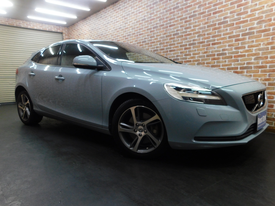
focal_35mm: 23
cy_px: 103
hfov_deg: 73.9
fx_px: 183
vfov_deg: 58.9
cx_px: 138
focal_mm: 4
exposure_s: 1/30
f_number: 3
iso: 250
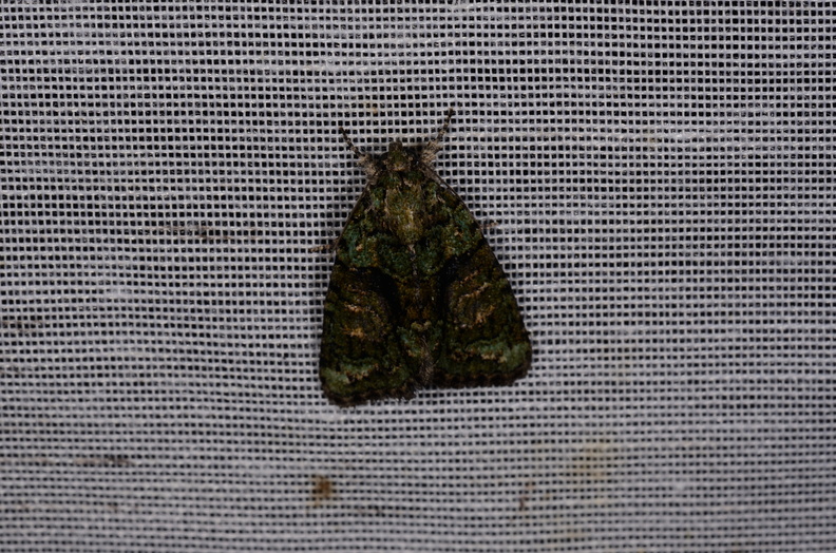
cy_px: 276
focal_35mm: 128
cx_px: 418
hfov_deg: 16.1
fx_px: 2954
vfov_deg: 10.7
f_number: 25
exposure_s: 1/60
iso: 100
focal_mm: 85
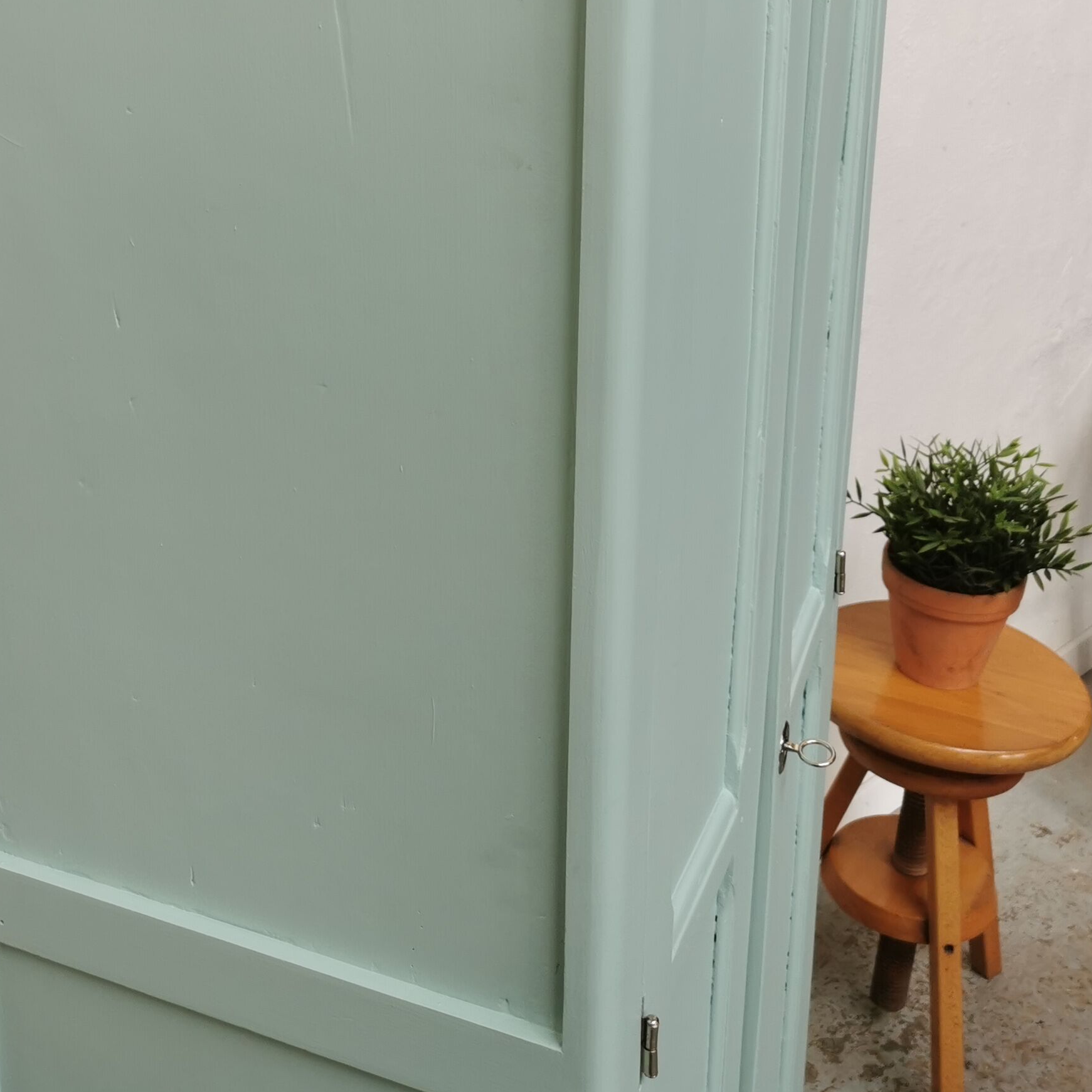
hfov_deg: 33.5
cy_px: 258
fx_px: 1785
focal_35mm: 50
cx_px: 314
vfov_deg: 33.3
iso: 50
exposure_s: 1/153
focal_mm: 5.58
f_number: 1.8
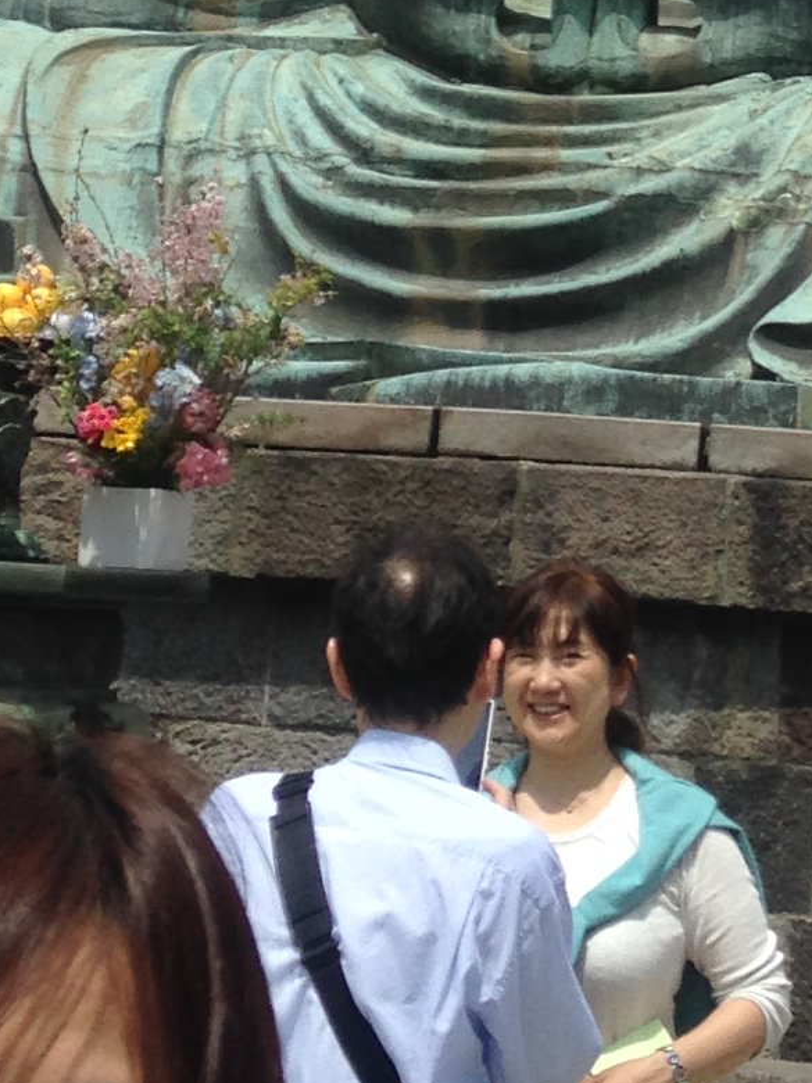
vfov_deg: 13.7
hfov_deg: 10.7
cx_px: 783
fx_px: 4320
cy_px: -395
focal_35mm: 138
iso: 50
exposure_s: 1/2008
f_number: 2.4
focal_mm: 4.12
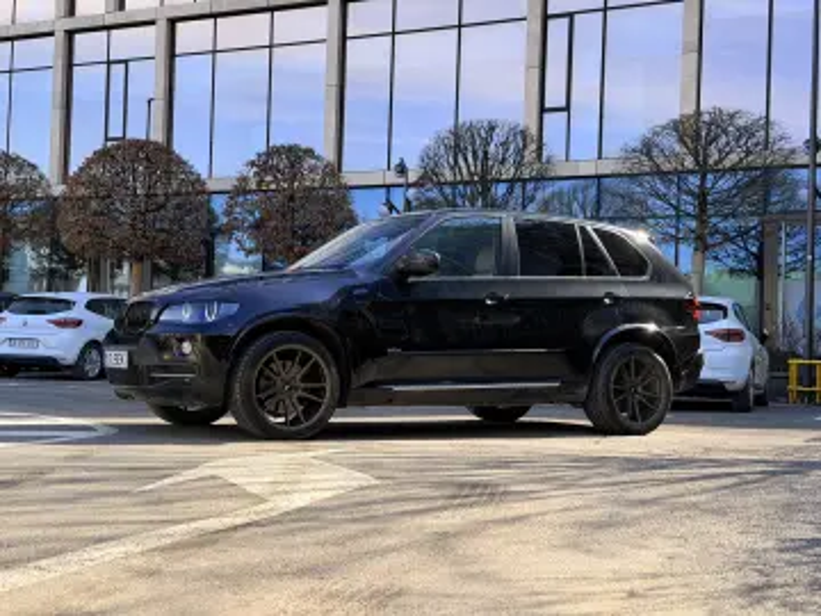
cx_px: 410
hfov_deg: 39.7
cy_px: 308
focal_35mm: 48
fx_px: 1138
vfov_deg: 30.3
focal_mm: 6.76
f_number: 1.78
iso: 80
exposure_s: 1/1484
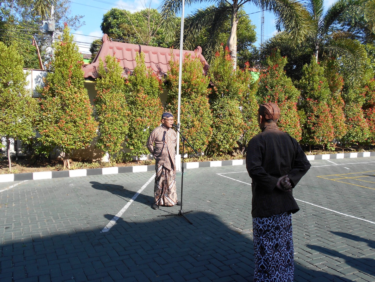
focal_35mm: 30
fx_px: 325
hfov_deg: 60.0
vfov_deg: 46.8
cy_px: 141
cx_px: 188
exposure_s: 1/500
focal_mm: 5.1
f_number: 3.4
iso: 80
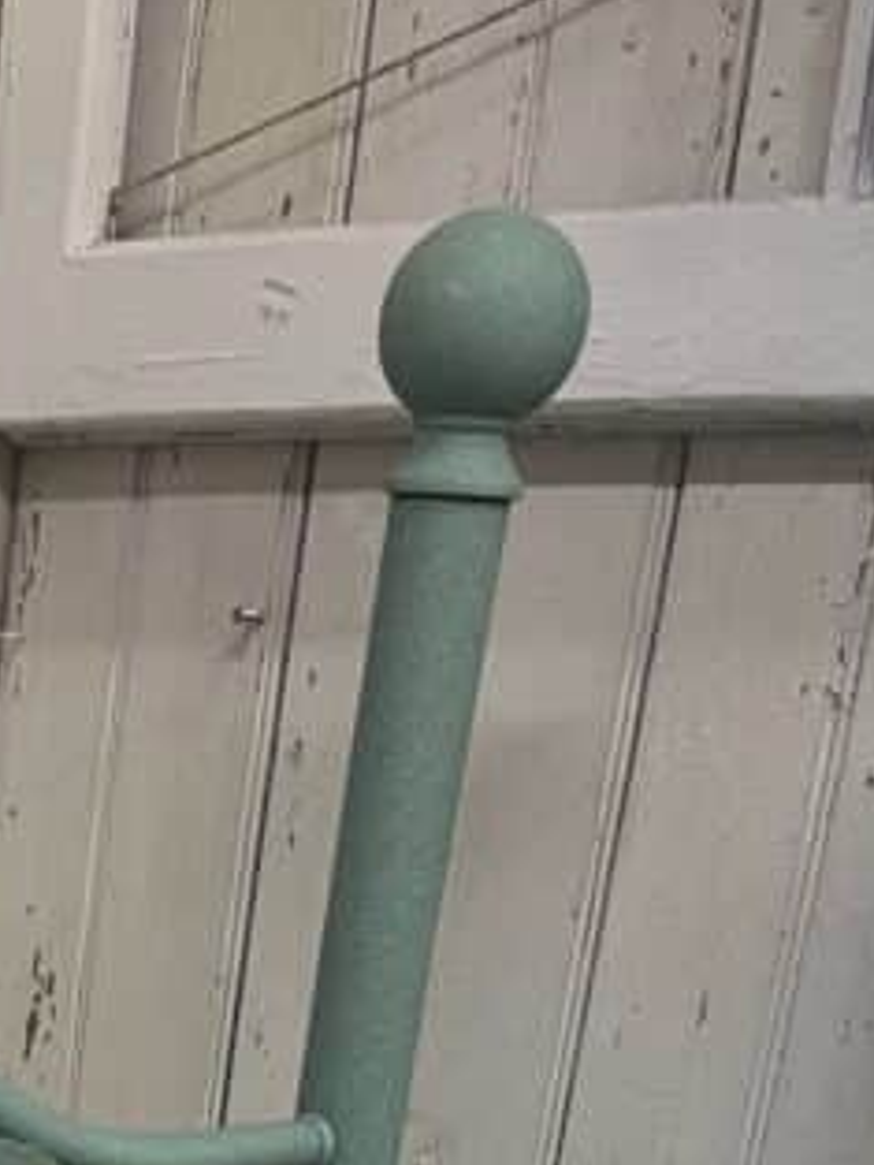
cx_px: -510
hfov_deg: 15.7
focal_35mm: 85
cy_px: 1764
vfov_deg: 19.8
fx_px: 2860
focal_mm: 5.1
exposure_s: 1/60
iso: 125
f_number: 1.6
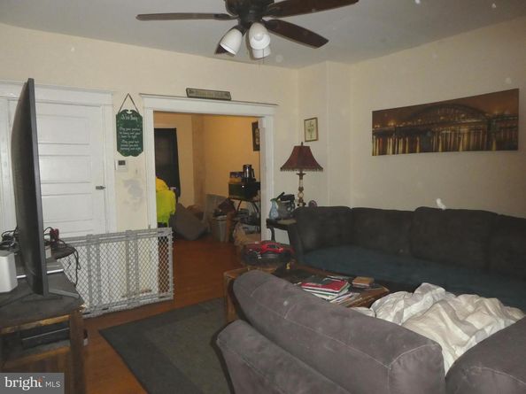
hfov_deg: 71.6
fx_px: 365
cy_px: 197
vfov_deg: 56.8
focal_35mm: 24
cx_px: 263
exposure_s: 1/60
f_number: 3.3
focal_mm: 4.3
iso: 800
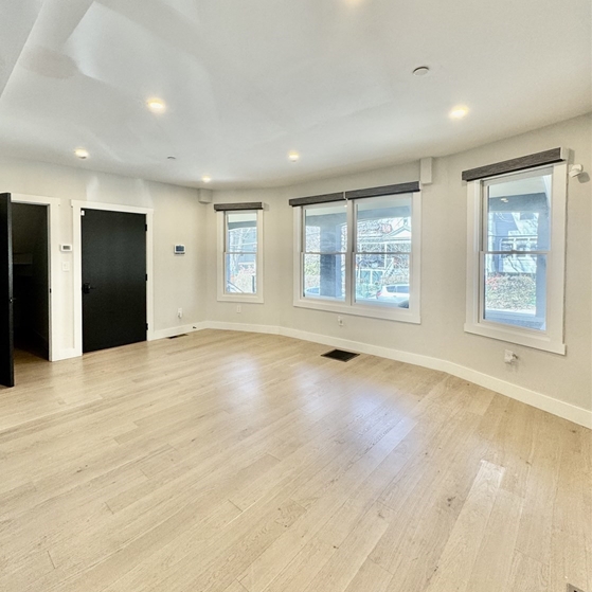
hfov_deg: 83.9
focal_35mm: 17
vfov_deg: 83.6
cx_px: 288
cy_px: 261
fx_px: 329
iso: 160
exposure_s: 1/120
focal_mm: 2.22
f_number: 2.2
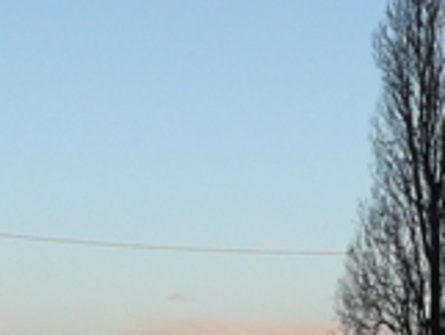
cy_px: 299
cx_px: 47
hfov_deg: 14.1
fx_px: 1788
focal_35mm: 139
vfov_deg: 10.6
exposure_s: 1/250
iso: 100
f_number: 3.3
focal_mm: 4.6
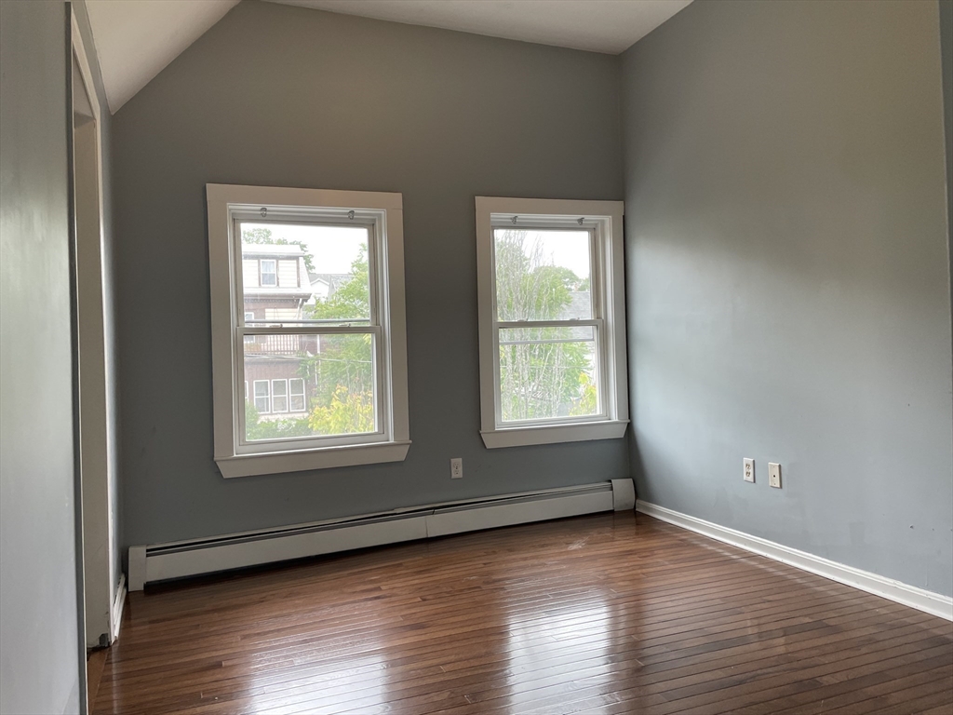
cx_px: 476
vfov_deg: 53.1
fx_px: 716
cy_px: 358
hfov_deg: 67.3
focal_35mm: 26
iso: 64
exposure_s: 1/120
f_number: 1.6
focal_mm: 4.2
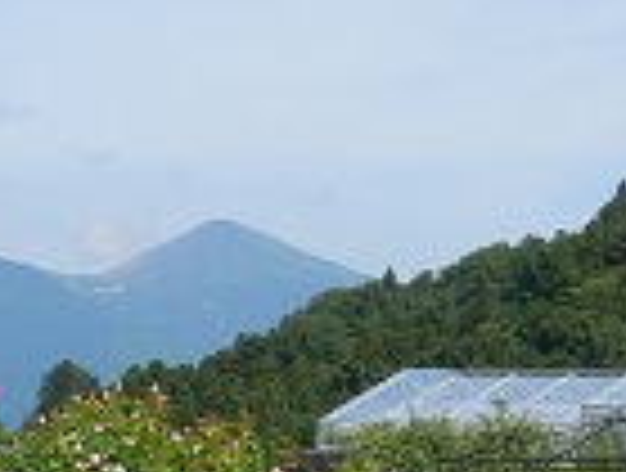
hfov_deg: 13.5
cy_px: 571
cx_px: -140
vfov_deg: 10.3
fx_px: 2575
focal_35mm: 142
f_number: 9.7
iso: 80
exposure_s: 1/125
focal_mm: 6
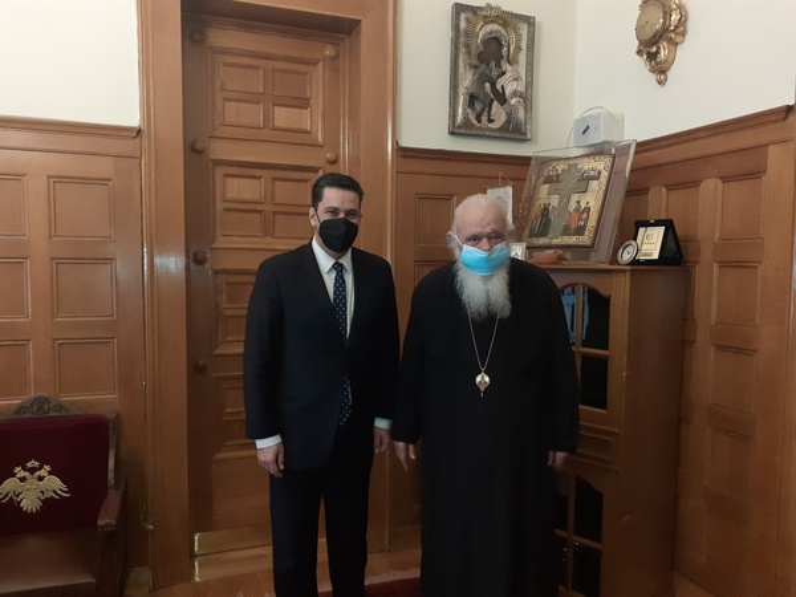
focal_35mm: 27
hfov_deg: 65.3
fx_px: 621
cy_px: 298
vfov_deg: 51.4
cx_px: 398
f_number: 1.9
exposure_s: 1/50
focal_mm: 3.6
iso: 250
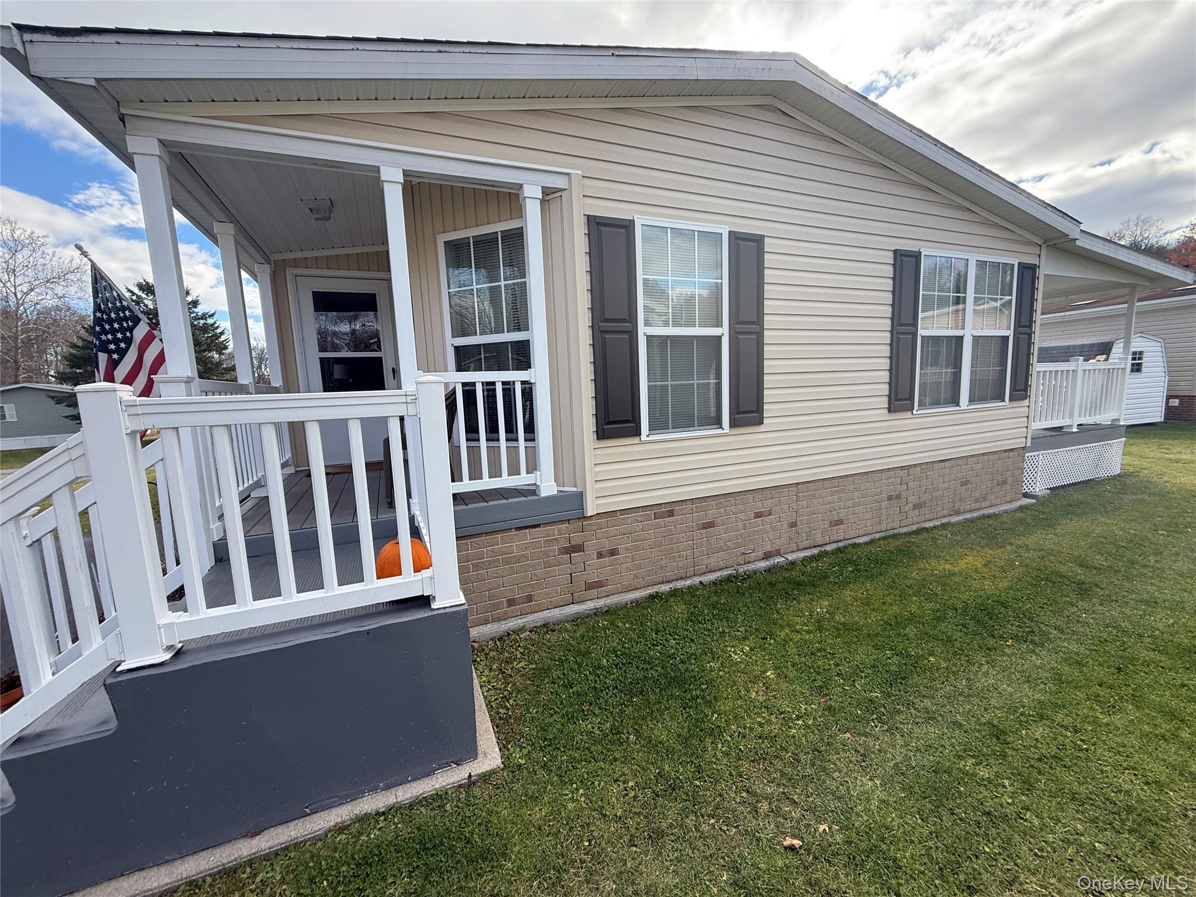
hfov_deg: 102.1
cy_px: 448
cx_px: 598
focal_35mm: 14
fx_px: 484
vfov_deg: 85.7
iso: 50
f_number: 2.2
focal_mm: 2.22
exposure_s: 1/424
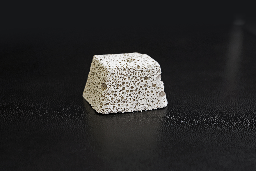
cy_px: 86
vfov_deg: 13.0
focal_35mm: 105
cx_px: 128
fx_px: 747
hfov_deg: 19.5
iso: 1000
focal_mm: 105
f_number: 10
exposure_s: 1/10
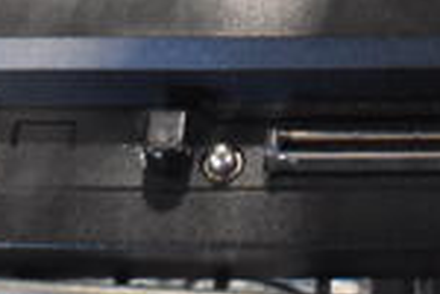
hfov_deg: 18.3
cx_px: 384
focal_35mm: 110
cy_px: -253
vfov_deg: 11.5
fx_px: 1344
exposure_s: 1/125
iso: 2800
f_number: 3.5
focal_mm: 18
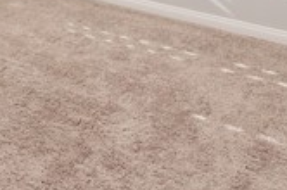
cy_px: -124
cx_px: -7
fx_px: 430
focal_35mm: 54
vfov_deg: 20.1
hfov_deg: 33.5
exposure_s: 1/100
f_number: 5.6
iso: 200
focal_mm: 14
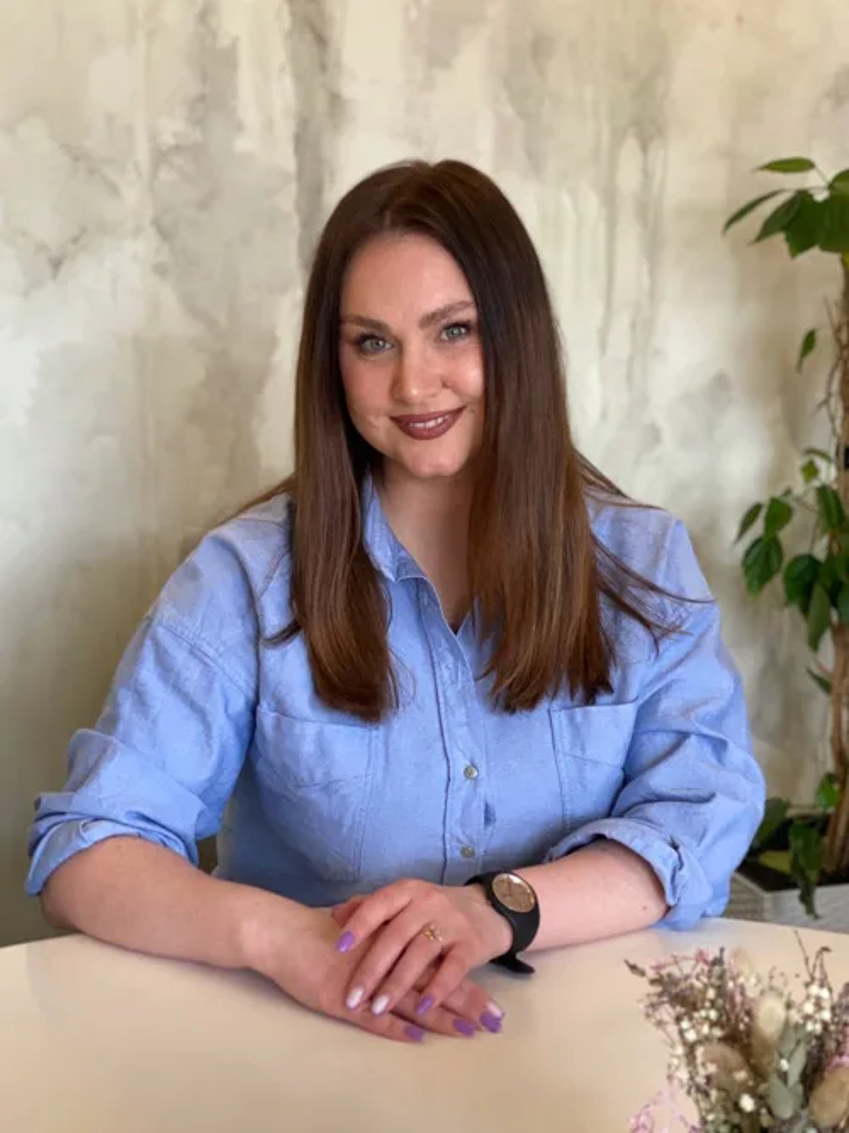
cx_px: 424
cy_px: 566
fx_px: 1701
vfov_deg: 36.8
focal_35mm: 52
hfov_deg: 28.0
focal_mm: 6
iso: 200
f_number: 2
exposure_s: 1/100
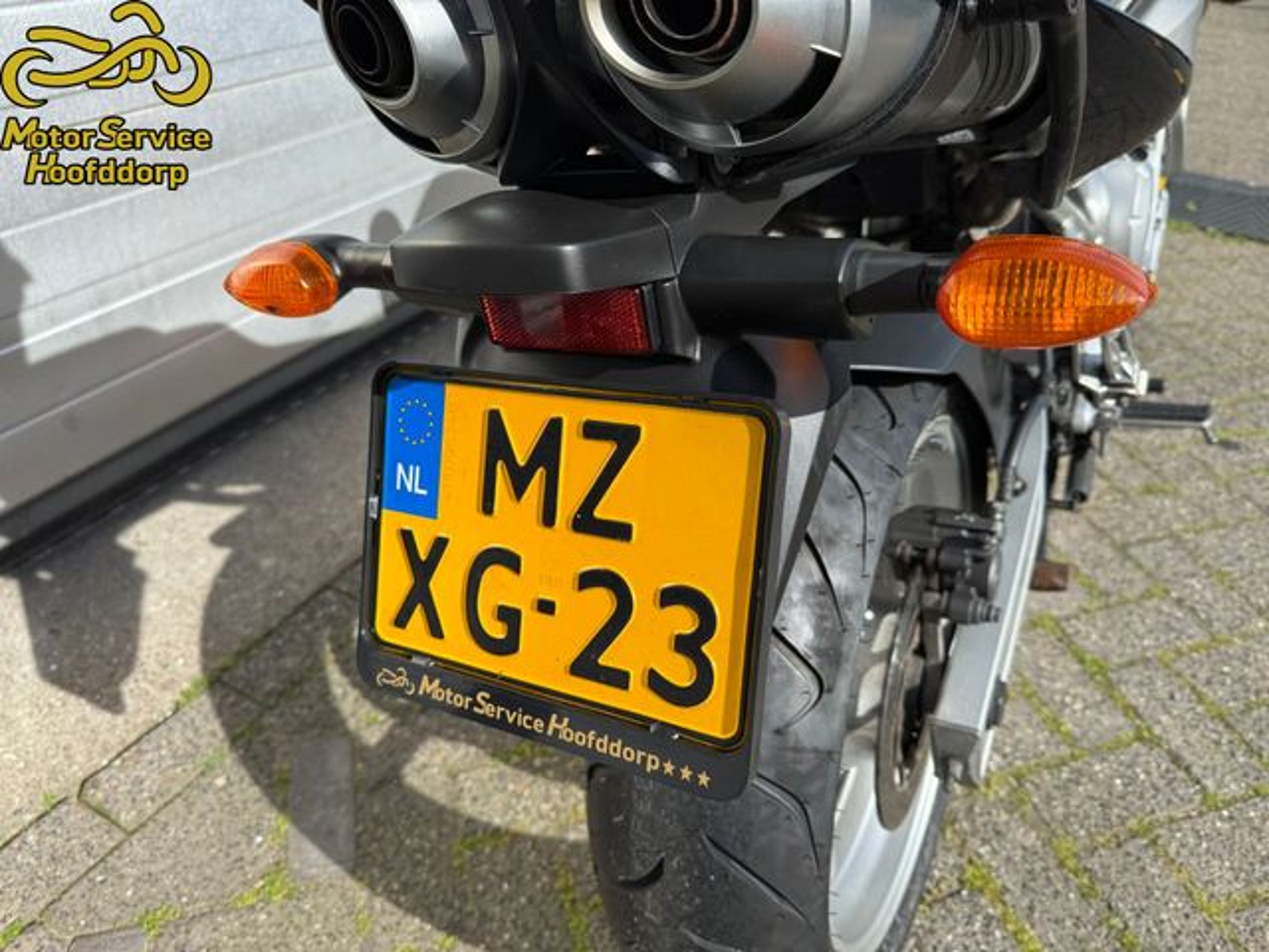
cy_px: 476
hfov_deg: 71.6
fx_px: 880
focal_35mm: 24
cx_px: 634
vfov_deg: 56.8
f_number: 1.78
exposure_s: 1/3021
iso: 80
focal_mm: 6.76
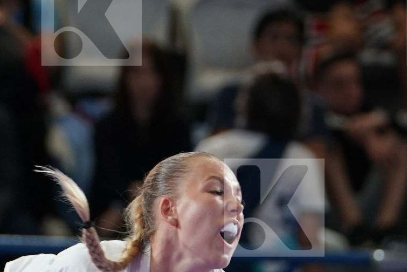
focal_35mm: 579
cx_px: 92
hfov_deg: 3.6
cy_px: 208
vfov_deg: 2.4
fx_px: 6548
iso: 1250
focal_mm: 162
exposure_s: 1/1000
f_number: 2.8
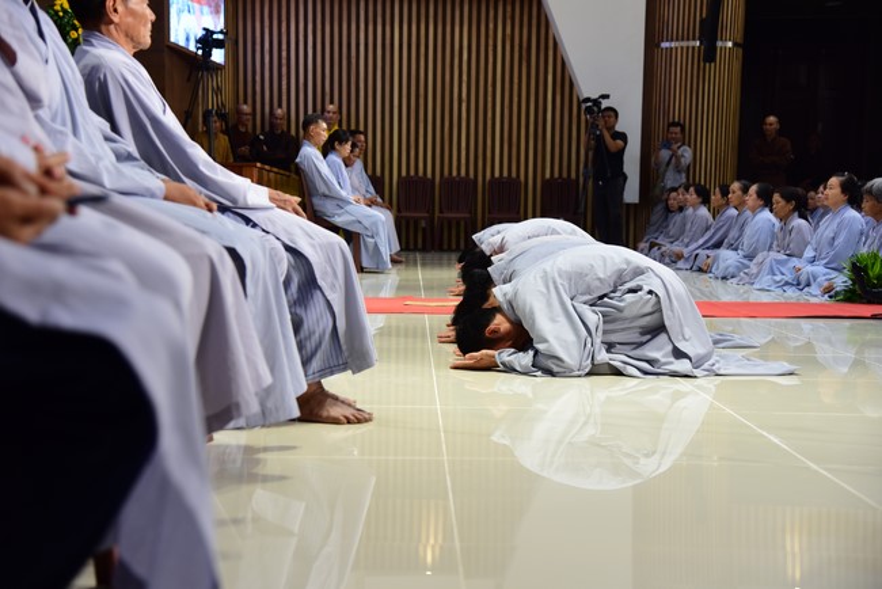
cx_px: 441
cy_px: 294
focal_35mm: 58
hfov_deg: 34.5
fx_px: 1422
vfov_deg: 23.4
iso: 800
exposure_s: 1/80
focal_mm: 58
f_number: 4.5
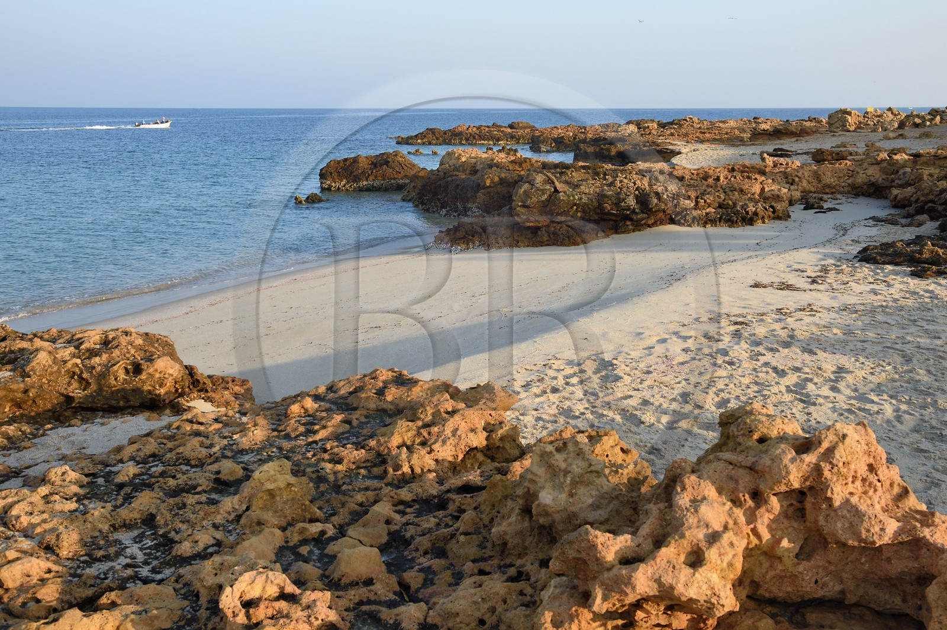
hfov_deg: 53.2
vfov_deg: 36.8
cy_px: 315
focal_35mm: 36
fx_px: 946
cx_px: 474
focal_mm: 36
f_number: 11
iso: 400
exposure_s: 1/250
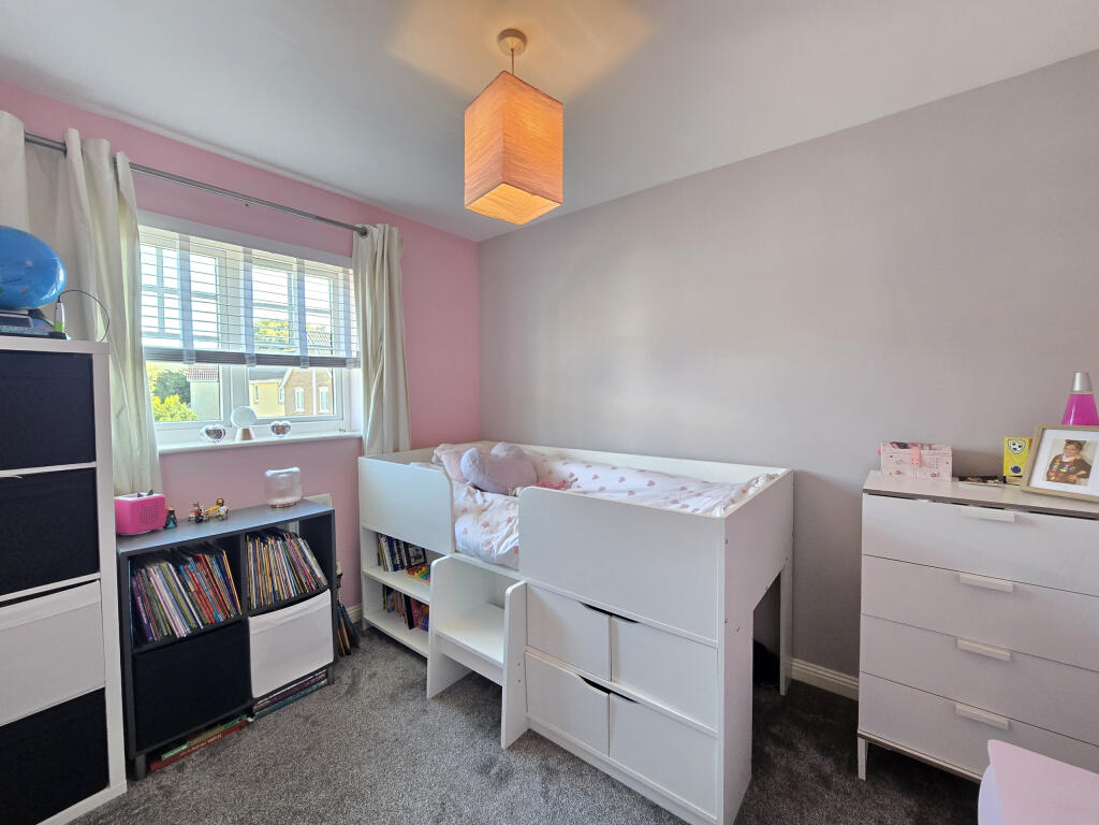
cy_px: 412
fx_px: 413
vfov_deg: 89.9
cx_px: 550
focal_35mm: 13
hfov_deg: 106.2
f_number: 2.2
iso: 400
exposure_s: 1/50
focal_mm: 2.2
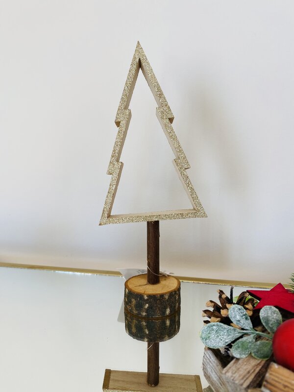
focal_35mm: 26
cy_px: 196
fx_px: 294
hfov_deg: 53.1
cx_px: 147
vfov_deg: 67.3
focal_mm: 4.25
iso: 40
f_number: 1.8
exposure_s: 1/100
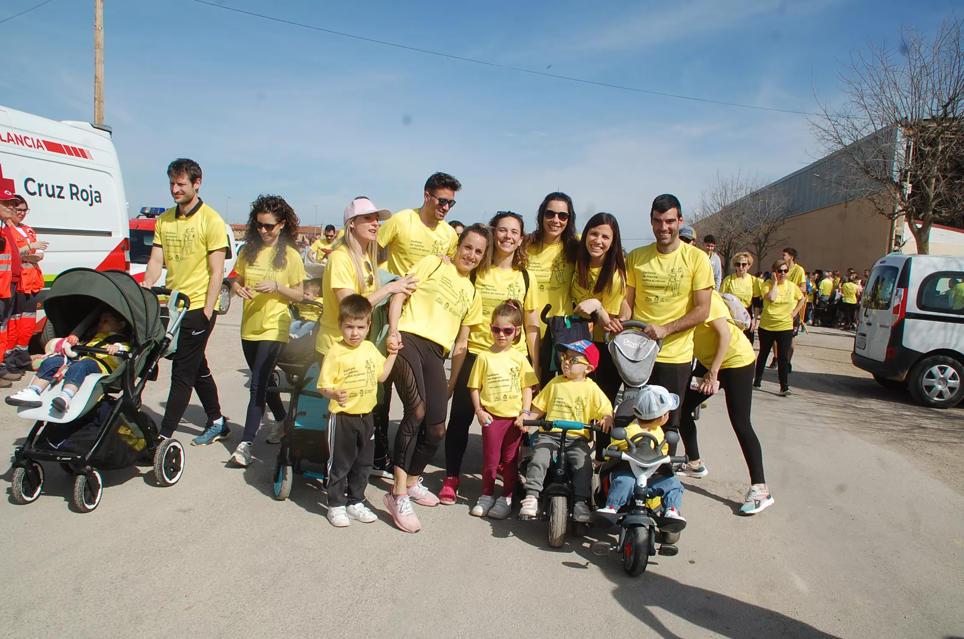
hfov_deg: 67.5
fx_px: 722
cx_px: 482
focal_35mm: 27
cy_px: 320
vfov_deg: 47.8
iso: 200
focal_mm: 18
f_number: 11
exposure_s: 1/500
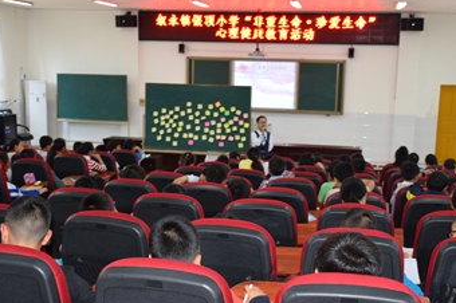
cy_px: 187
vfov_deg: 25.4
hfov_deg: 37.5
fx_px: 671
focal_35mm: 53
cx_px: 240
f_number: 4.5
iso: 800
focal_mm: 24
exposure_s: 1/80
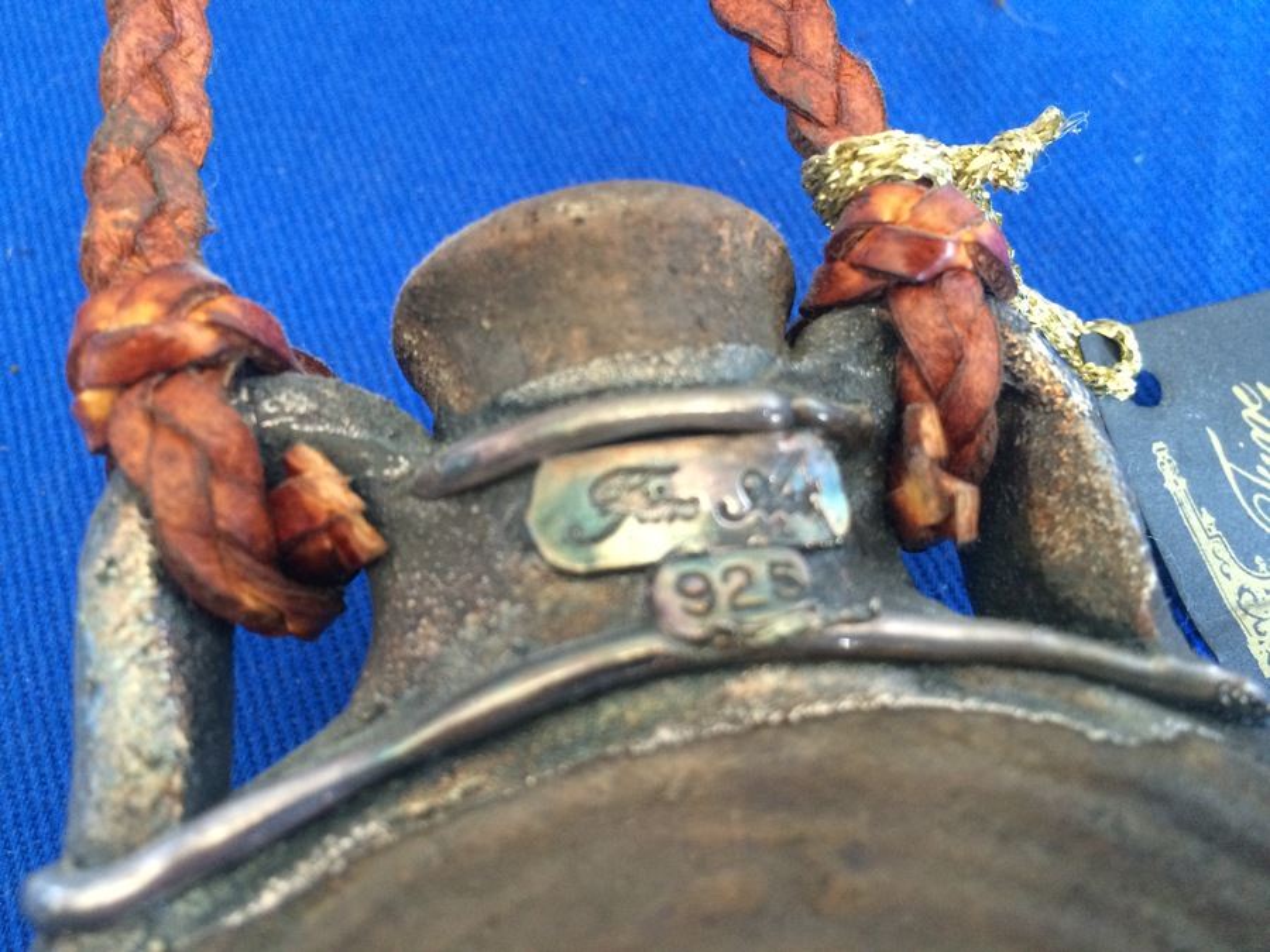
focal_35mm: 29
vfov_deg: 48.2
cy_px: 476
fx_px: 1064
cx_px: 635
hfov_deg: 61.7
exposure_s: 1/17
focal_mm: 4.15
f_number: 2.2
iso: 250
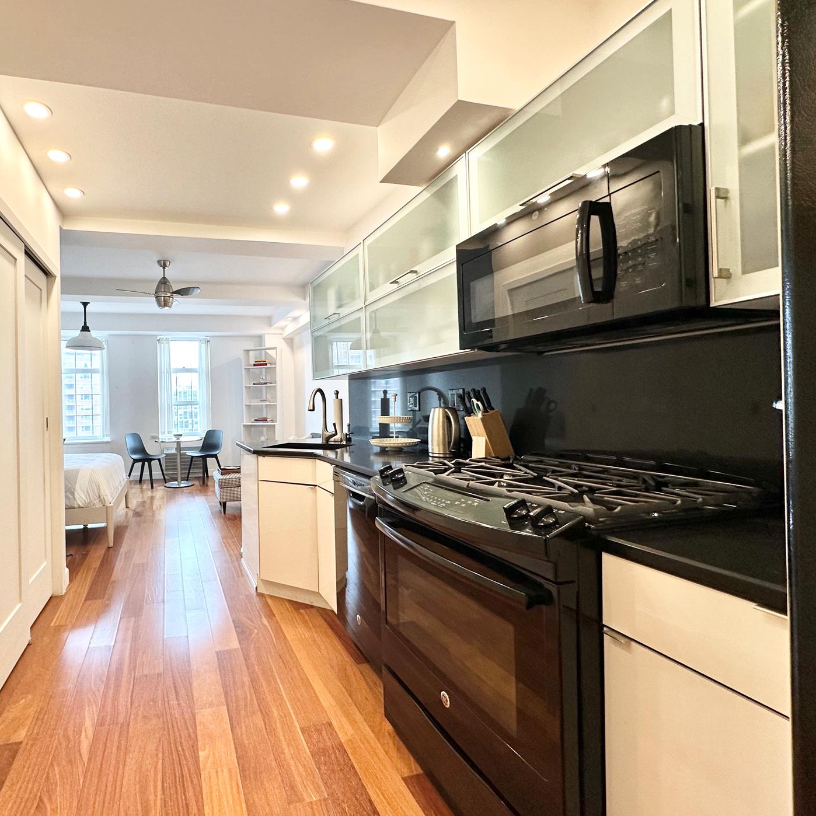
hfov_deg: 81.1
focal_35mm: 17
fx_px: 453
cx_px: 270
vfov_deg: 84.0
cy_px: 404
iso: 125
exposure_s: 1/125
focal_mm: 2.22
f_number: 2.2
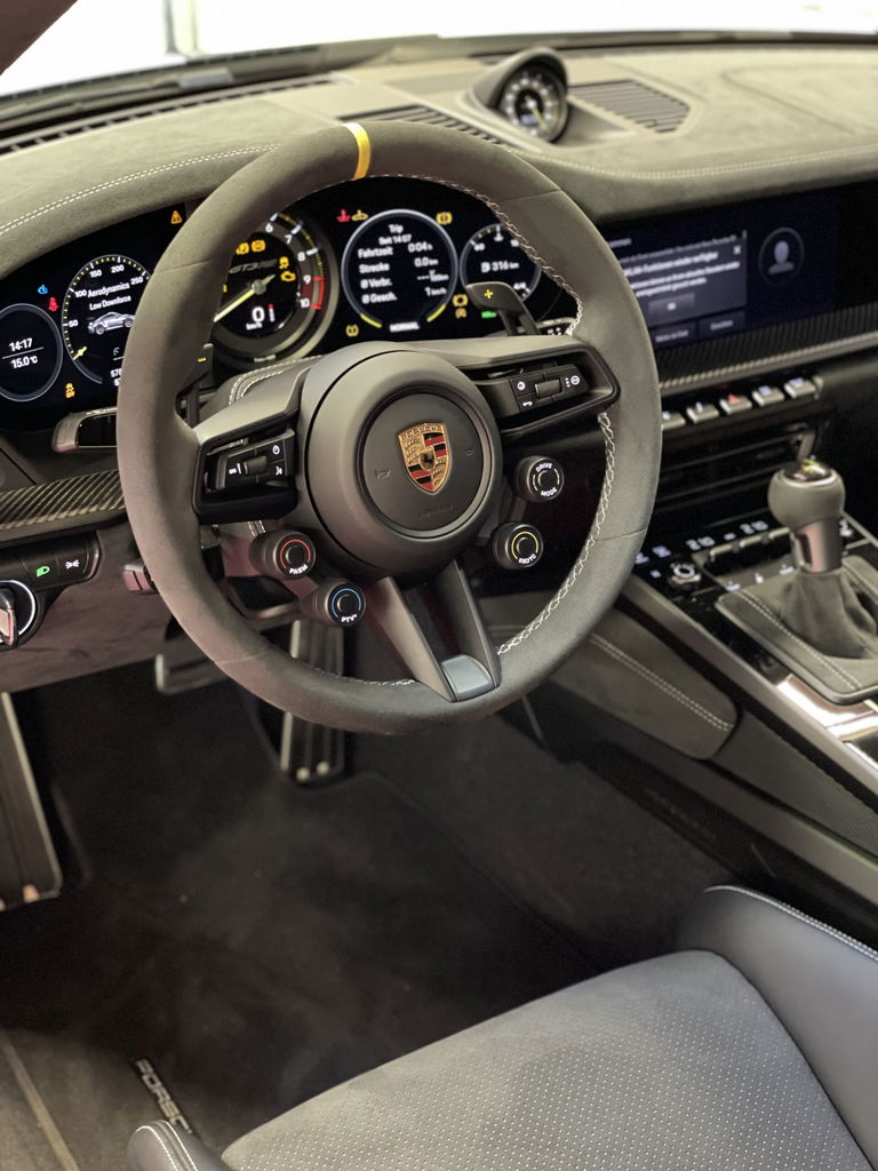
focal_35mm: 52
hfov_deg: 28.0
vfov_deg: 36.8
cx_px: 439
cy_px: 586
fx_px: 1759
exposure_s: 1/14
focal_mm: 6
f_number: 2
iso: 500
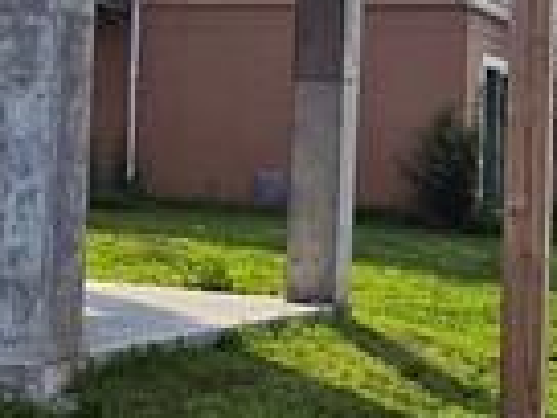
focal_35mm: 98
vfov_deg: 15.1
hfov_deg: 20.0
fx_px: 1577
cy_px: 193
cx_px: 319
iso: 50
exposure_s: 1/5000
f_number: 2.2
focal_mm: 2.2
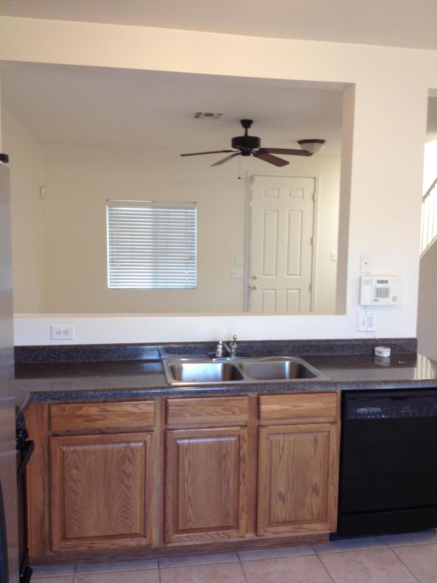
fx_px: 589
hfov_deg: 40.7
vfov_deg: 52.6
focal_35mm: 35
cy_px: 292
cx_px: 218
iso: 64
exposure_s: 1/20
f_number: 2.4
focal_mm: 4.28
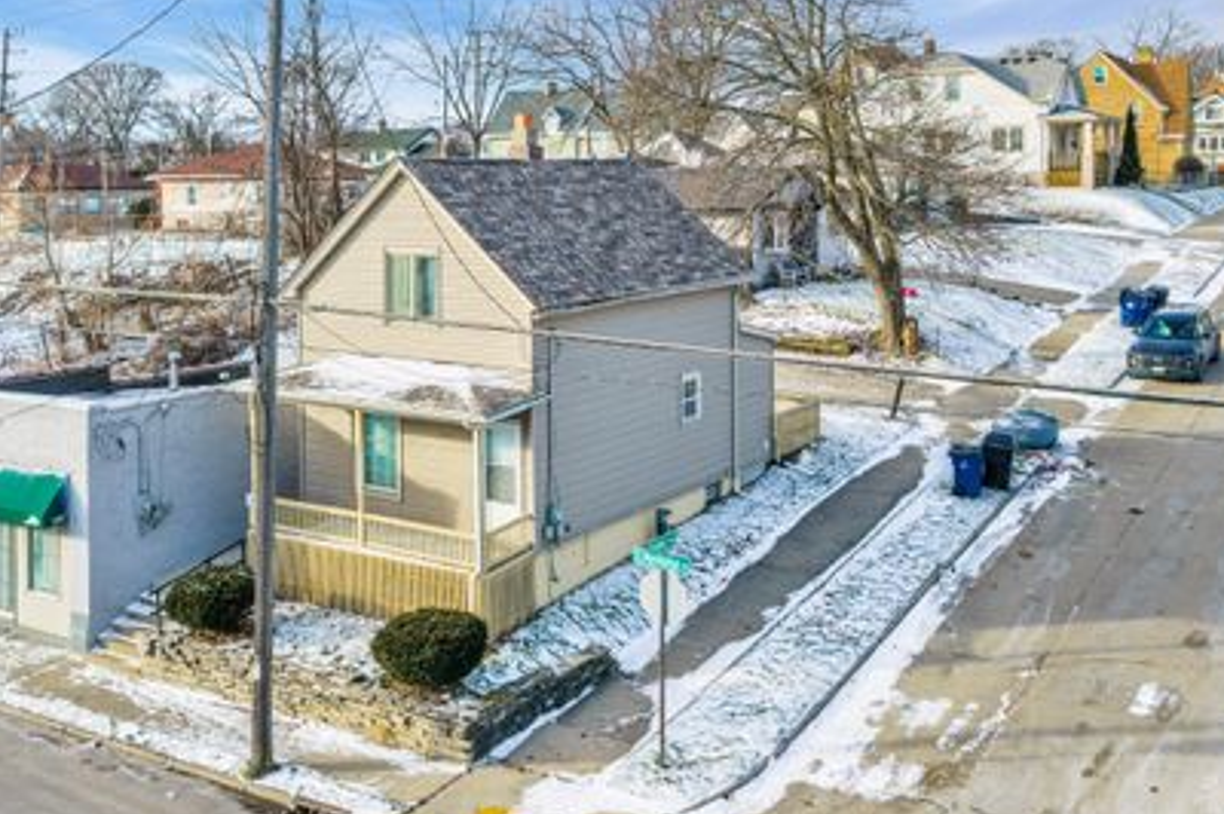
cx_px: 465
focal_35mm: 35
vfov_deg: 37.8
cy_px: 381
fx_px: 1189
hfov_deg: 53.9
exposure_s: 1/240
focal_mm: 14.45
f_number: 2.8
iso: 160
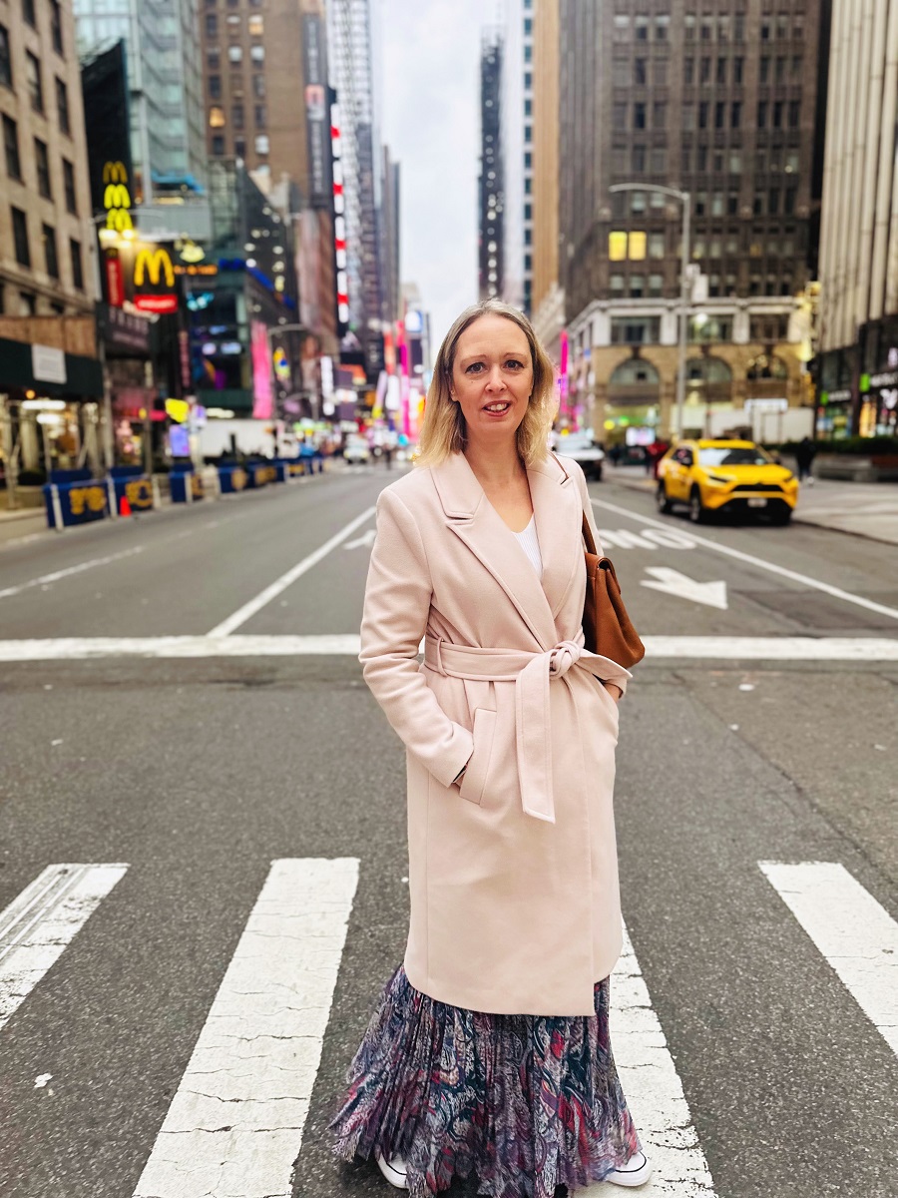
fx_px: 830
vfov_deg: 71.6
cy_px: 599
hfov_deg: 56.8
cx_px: 449
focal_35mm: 24
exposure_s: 1/60
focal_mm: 6.86
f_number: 1.78
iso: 160
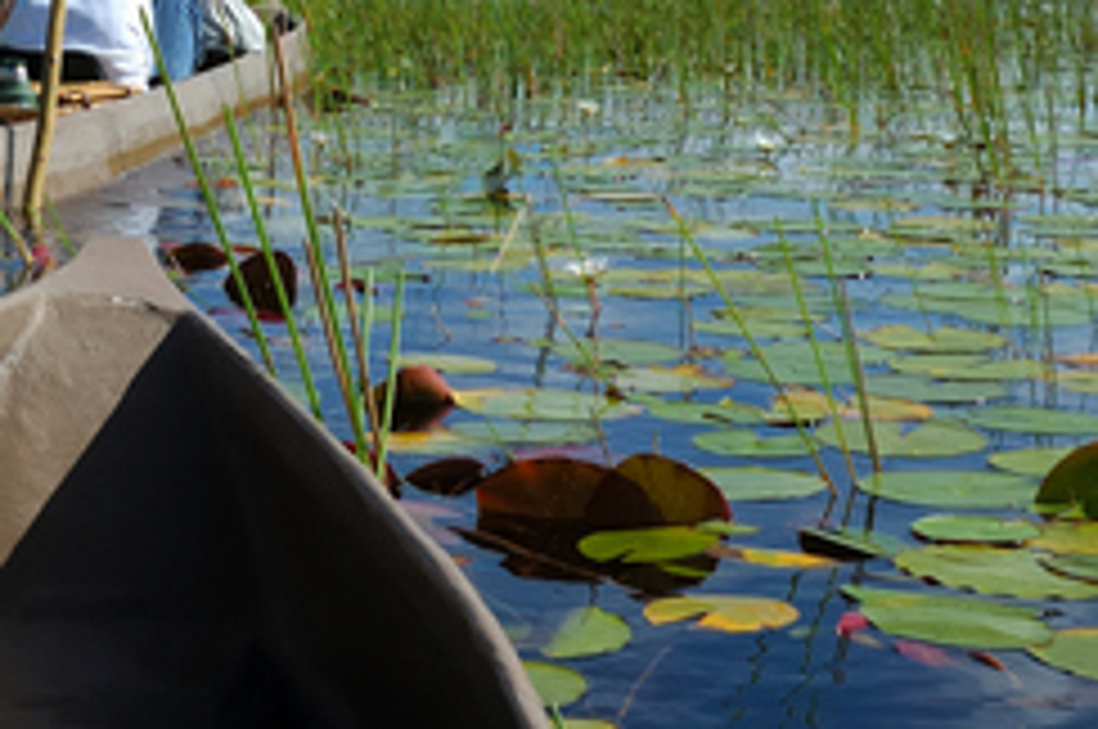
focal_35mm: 89
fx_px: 2711
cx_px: 65
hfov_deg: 22.2
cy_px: -189
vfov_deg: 14.7
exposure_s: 1/1000
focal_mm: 20
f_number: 8
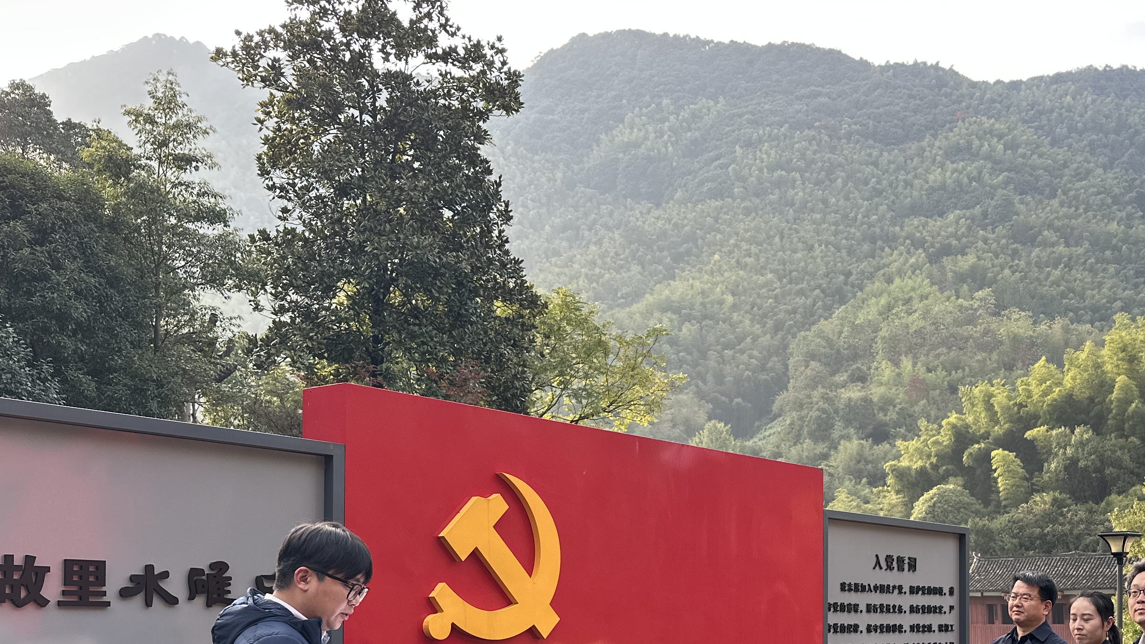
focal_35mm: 43
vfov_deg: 26.6
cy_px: 596
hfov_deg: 46.3
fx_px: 1305
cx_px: 799
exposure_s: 1/516
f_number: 1.78
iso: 80
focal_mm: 6.86
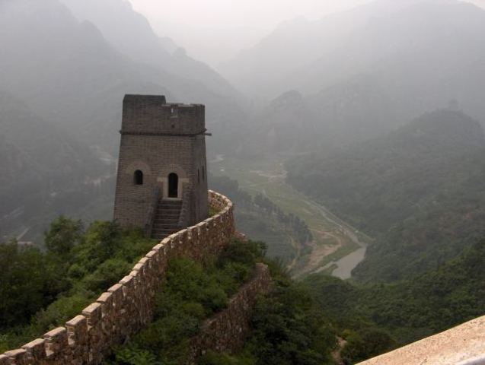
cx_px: 242
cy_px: 182
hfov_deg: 47.8
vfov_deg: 36.9
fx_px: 547
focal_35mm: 39
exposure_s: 1/413
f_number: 4.8
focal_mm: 8
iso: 100
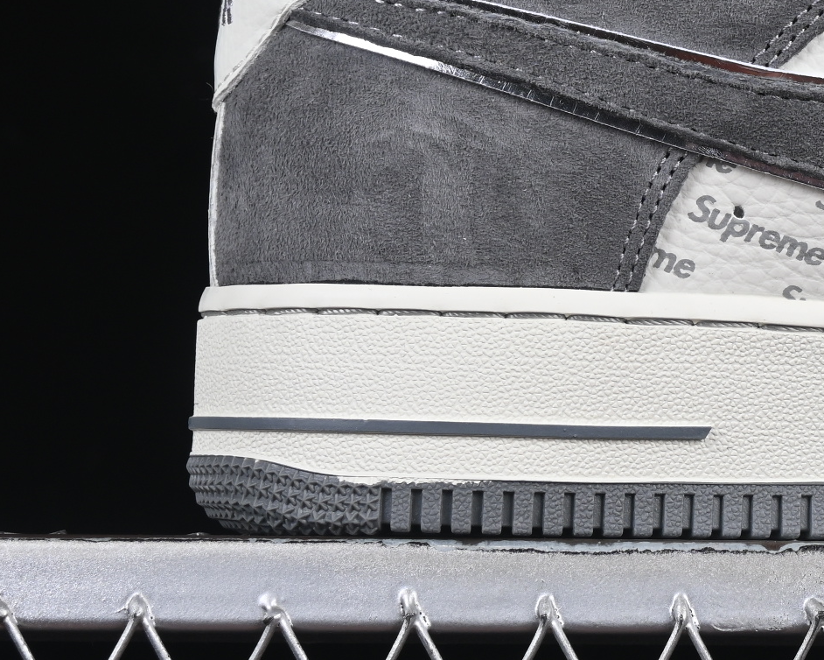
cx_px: 1031
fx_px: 5074
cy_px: 39
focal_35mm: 208
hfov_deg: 9.2
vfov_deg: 7.4
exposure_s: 1/80
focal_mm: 50
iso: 160
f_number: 8
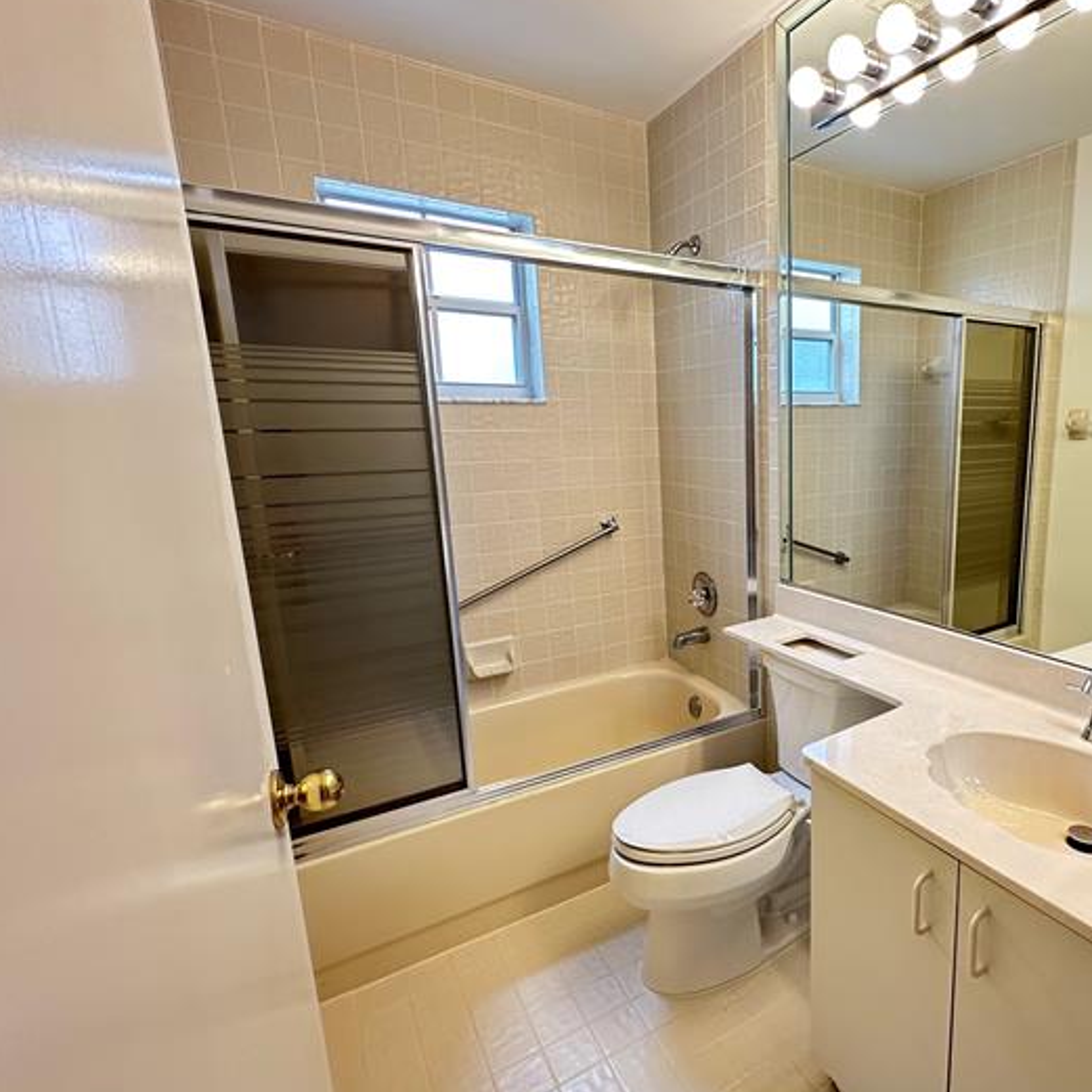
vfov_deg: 77.7
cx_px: 761
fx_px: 678
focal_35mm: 19
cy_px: 566
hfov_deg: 74.3
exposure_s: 1/60
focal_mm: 2.22
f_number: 2.2
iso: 160
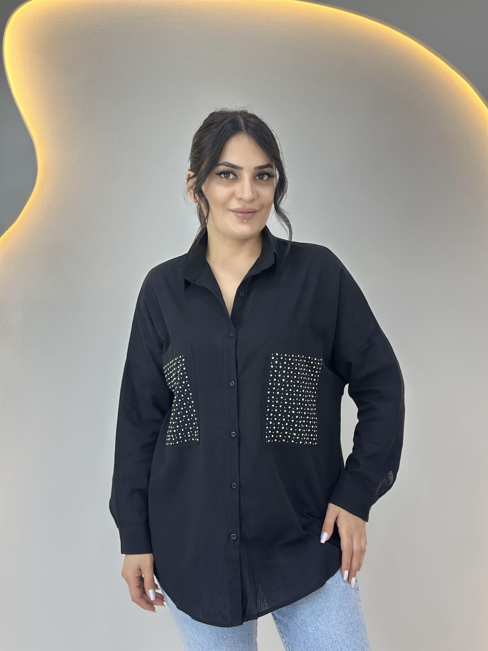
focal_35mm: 48
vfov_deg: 39.7
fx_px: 902
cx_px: 244
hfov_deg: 30.3
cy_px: 326
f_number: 1.78
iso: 200
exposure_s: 1/100
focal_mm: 6.86
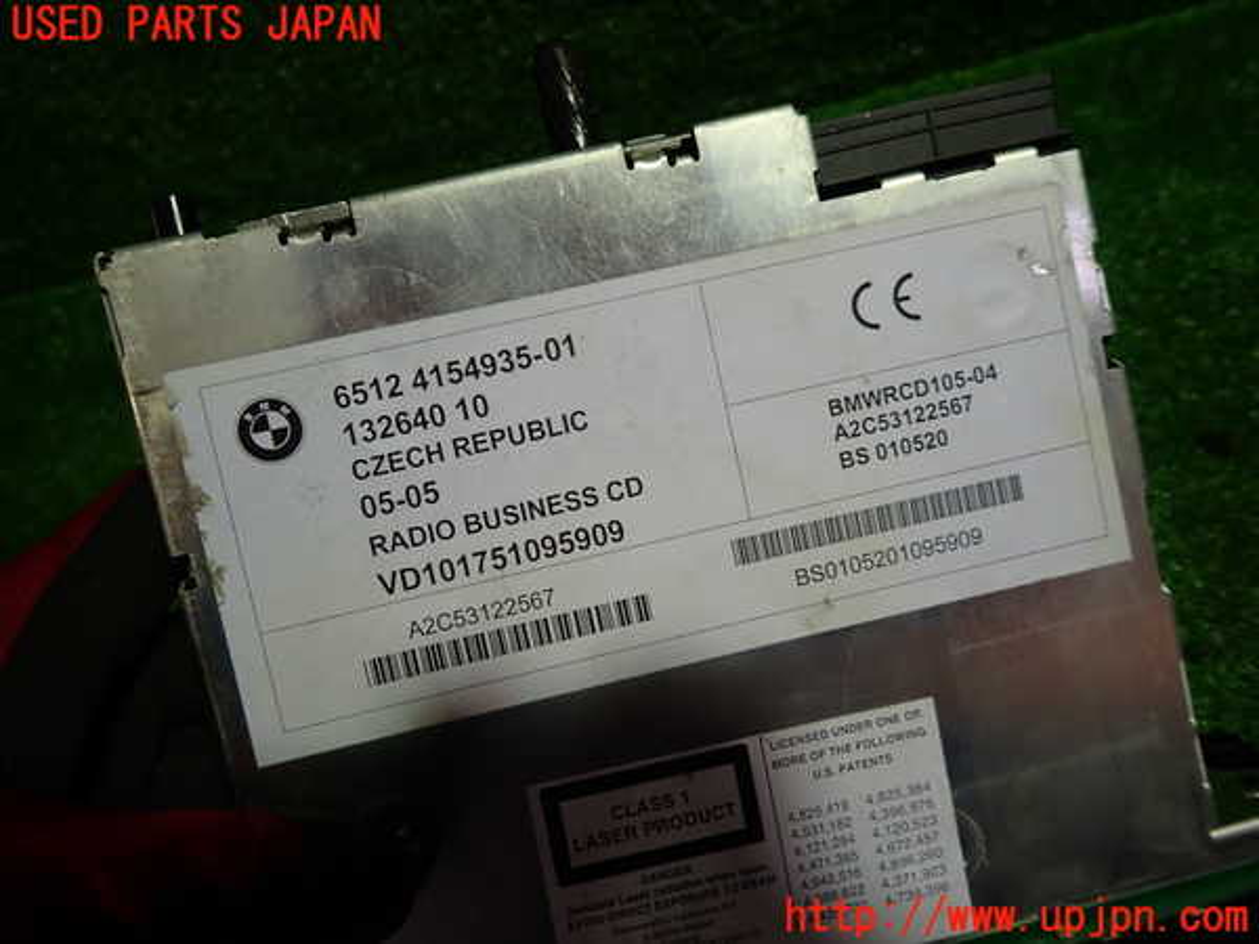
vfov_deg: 54.9
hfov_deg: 69.4
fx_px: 909
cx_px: 630
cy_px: 472
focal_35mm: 25
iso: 100
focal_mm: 4.5
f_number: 2
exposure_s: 1/80
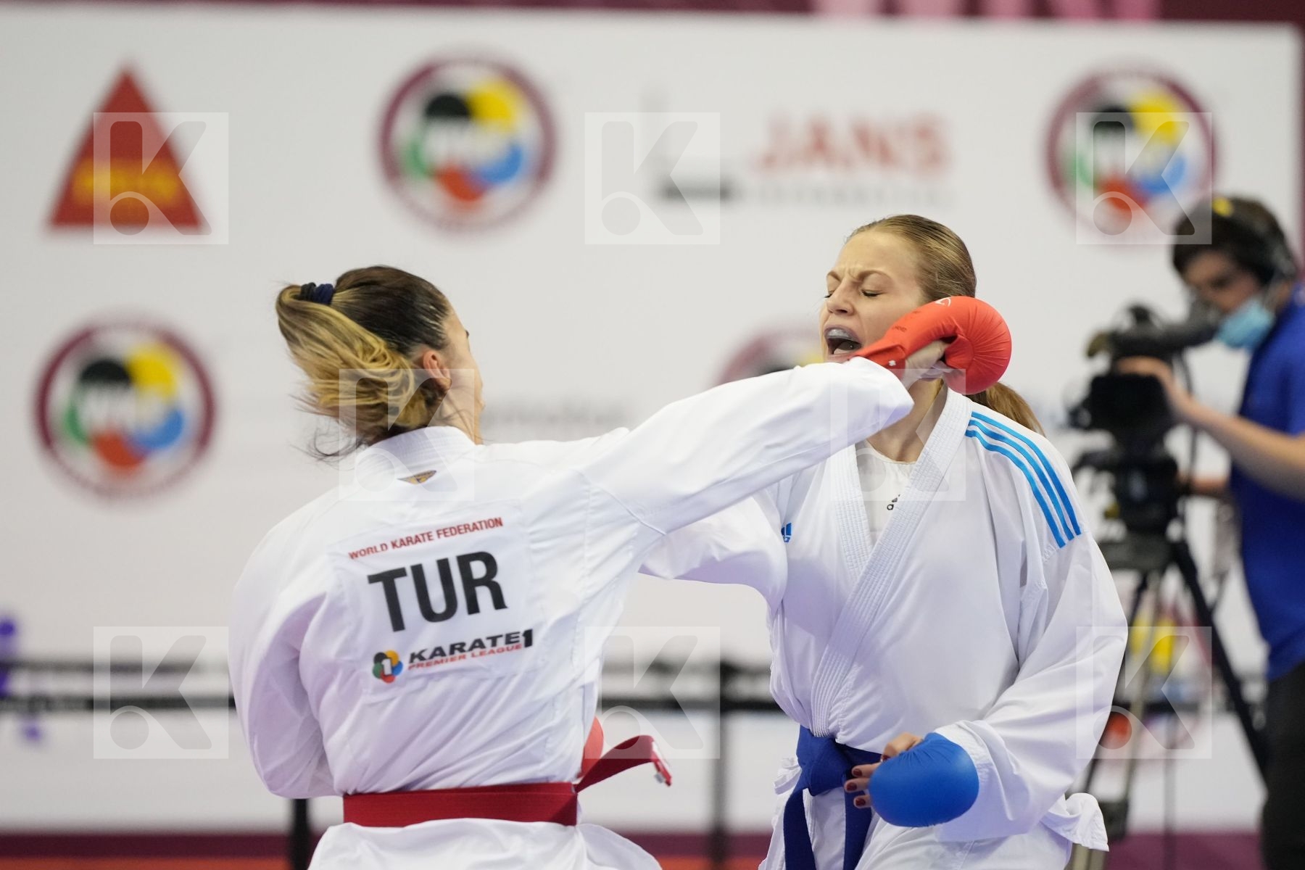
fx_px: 10874
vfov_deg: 4.6
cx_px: 652
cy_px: 435
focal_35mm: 300
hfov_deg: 6.9
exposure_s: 1/1000
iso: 3200
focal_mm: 200
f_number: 2.8
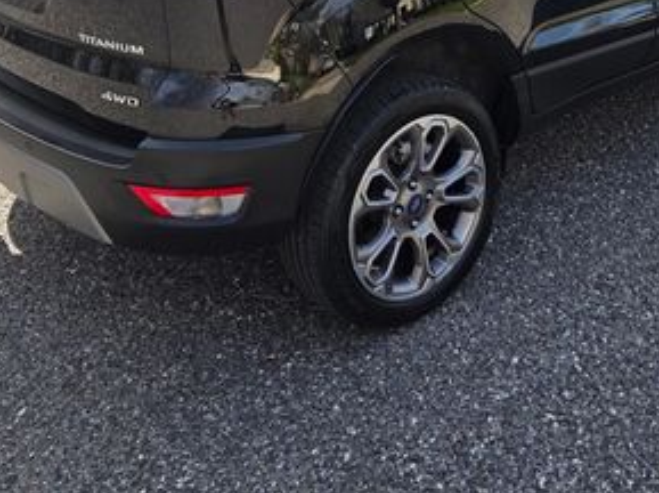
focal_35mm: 51
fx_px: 970
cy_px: -14
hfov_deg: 37.2
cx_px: 426
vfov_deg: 26.8
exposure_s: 1/1189
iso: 80
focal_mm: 5.4
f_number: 1.8
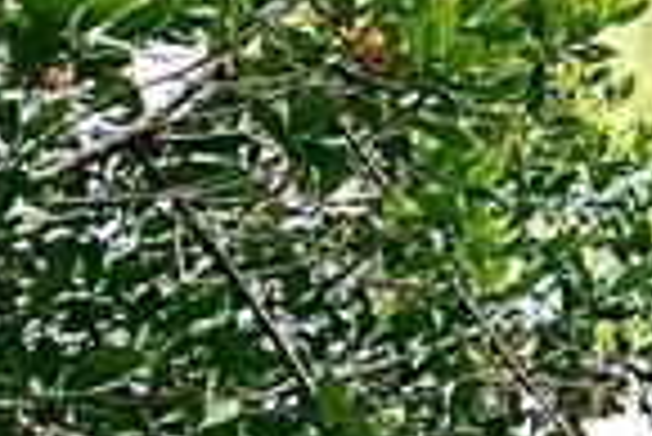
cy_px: -45
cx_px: 1677
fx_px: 1867
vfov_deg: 13.1
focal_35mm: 103
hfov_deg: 13.2
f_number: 2.2
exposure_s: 1/615
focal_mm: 2.22
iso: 40
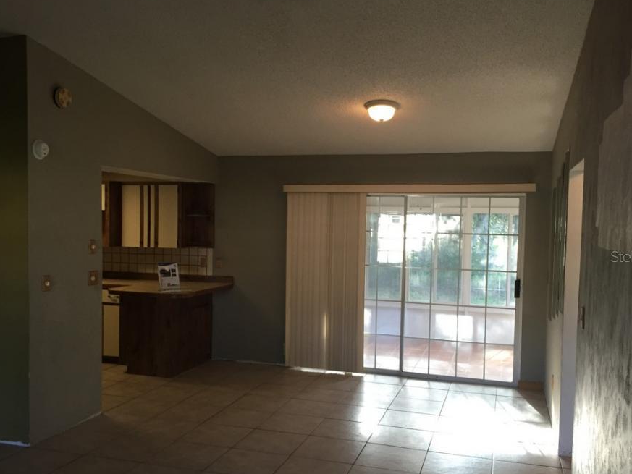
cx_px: 308
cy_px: 256
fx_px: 621
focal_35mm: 34
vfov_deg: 41.8
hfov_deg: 53.9
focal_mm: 4.15
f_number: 2.2
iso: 50
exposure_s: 1/30
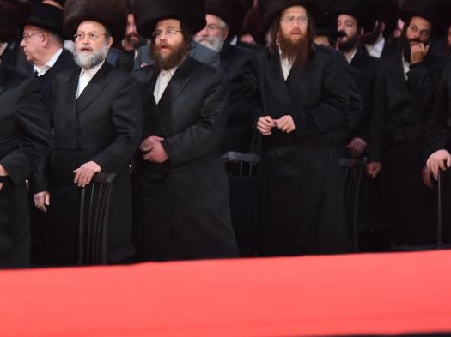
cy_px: 45
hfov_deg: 8.1
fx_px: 3177
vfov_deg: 6.1
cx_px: 114
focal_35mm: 244
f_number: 2.8
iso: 1250
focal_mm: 130
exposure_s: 1/400
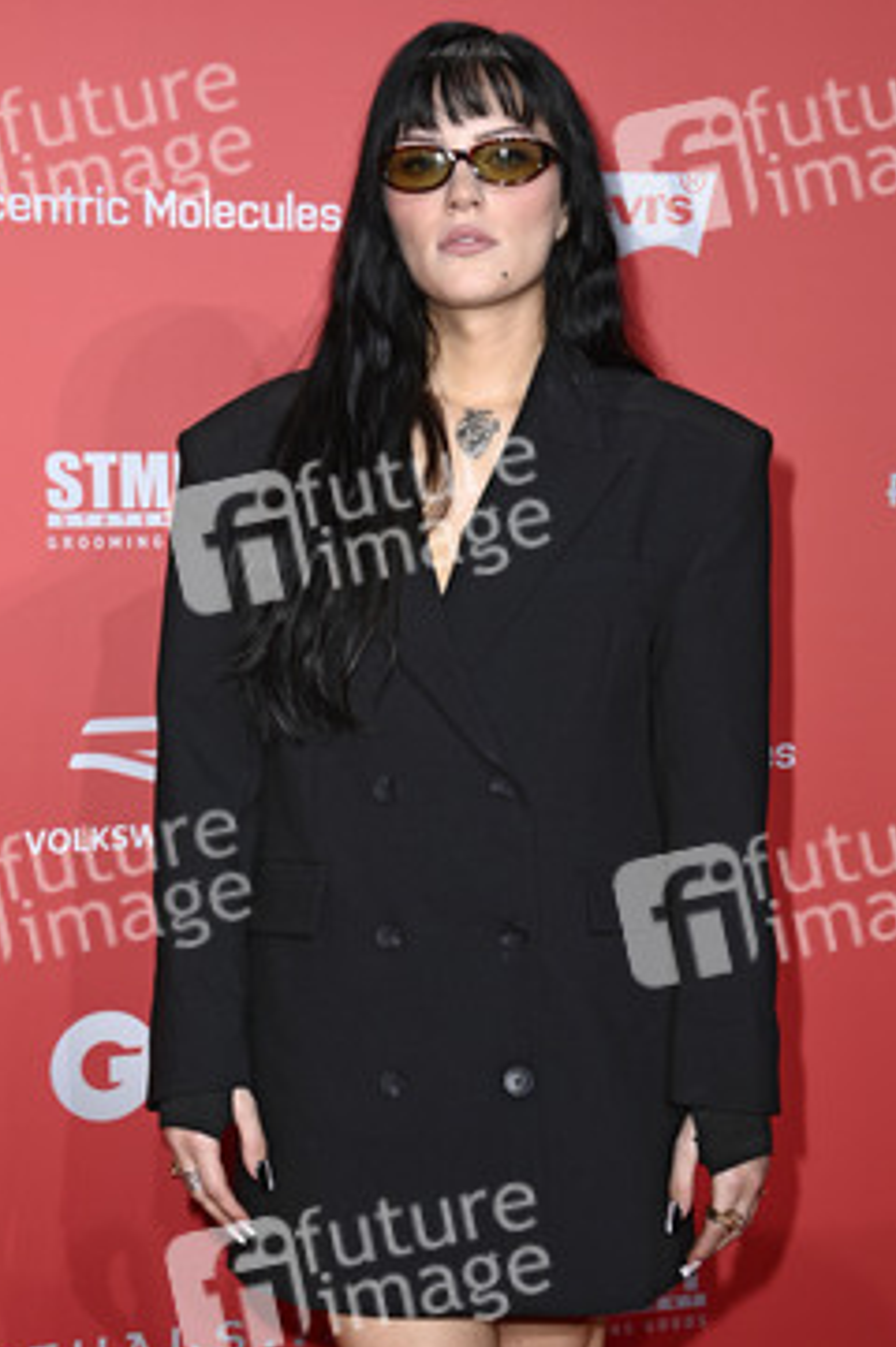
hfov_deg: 18.9
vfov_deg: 28.1
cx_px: 467
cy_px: 713
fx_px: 2693
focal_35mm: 72
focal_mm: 65
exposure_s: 1/250
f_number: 5.6
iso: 800
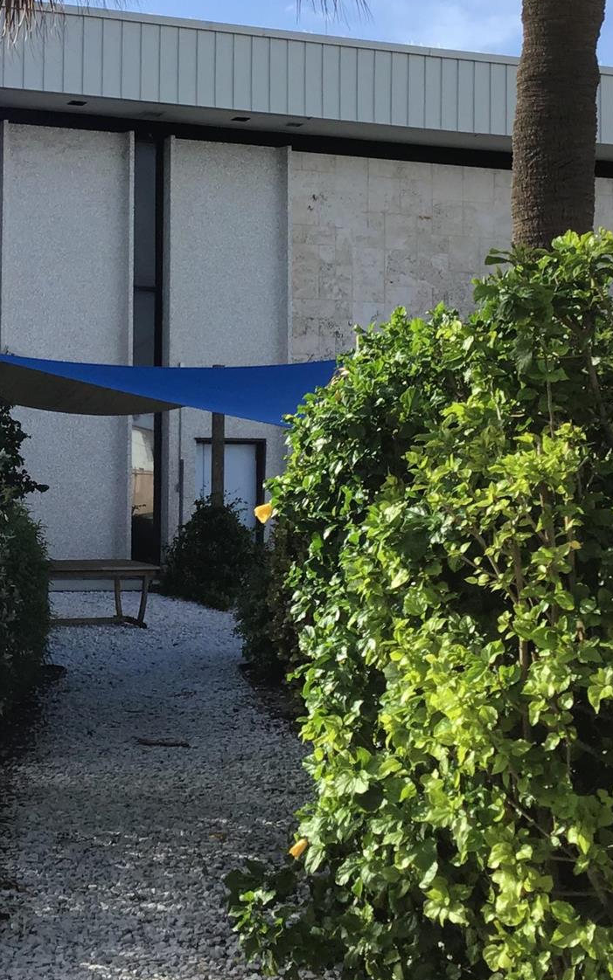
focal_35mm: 60
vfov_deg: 33.8
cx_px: 153
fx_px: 1604
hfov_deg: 21.4
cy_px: 356
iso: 25
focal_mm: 3.3
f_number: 2.4
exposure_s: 1/762
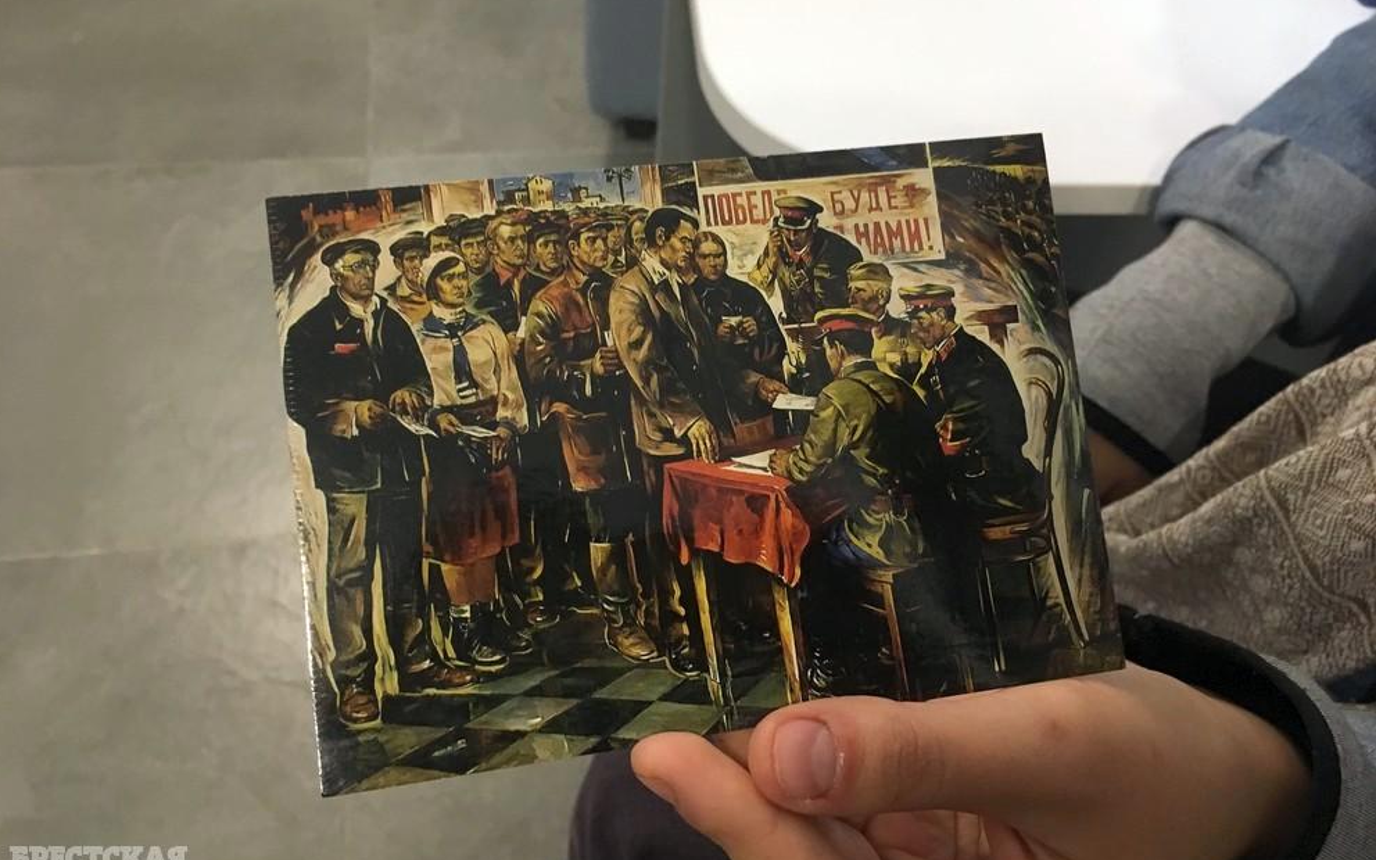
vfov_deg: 40.6
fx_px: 1163
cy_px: 422
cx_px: 684
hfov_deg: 61.2
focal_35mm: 31
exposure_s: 1/33
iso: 200
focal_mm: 4.15
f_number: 2.2
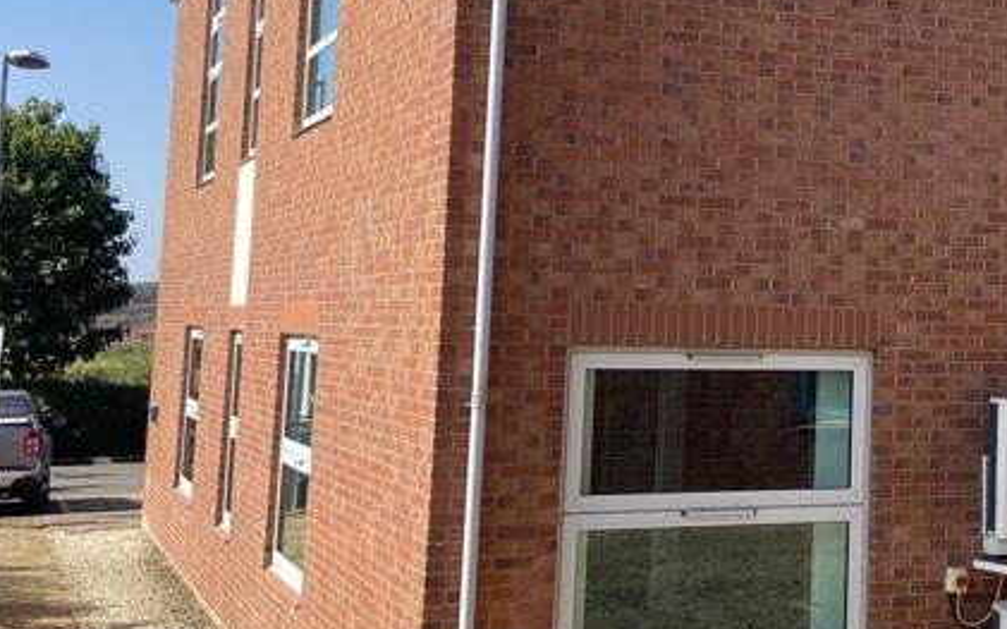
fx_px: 1839
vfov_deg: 19.2
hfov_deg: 29.3
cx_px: 911
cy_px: 122
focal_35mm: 67
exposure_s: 1/1464
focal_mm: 4.25
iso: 32
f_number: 1.8
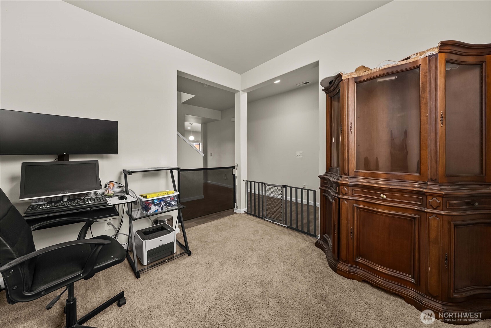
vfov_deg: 90.1
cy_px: 164
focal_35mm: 12
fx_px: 164
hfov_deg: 112.6
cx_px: 246
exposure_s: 1/4
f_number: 7.1
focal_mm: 12
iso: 1000
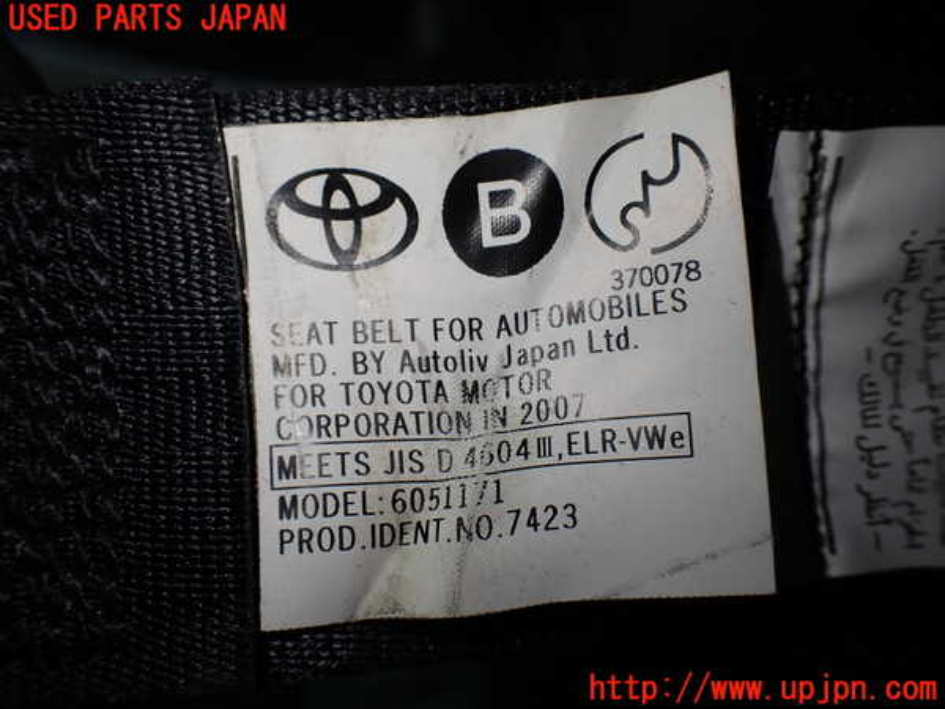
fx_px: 819
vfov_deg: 46.8
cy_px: 354
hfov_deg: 60.0
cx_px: 472
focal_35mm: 30
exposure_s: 1/200
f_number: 2.3
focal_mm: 5.4
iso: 100
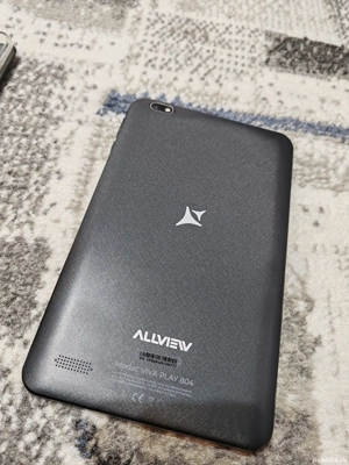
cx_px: 174
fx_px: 363
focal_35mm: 27
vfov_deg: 65.3
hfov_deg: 51.4
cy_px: 232
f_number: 1.9
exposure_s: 1/50
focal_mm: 6.12
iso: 1600
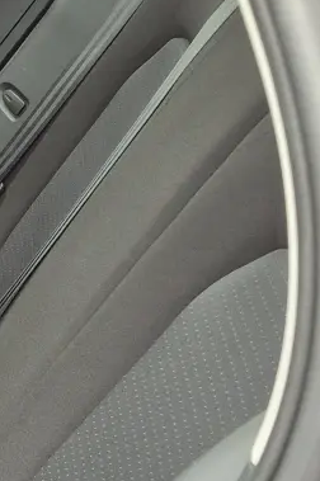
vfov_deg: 22.3
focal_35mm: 91
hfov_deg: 12.5
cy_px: 329
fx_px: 1215
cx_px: -391
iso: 200
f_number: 1.8
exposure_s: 1/180
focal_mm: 5.4
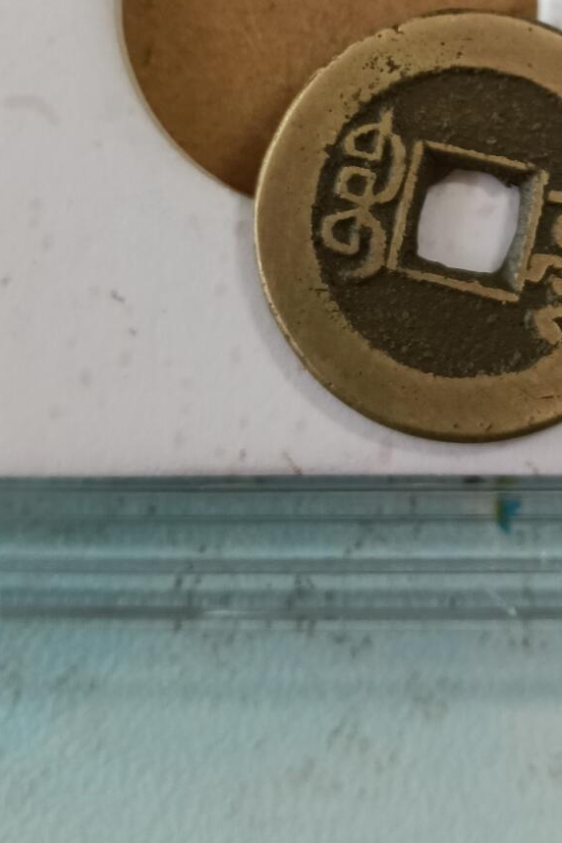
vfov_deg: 31.9
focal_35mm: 59
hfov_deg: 22.6
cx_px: 464
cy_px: 45
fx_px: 1381
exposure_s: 1/33.3
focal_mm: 3.98
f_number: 1.8
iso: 250
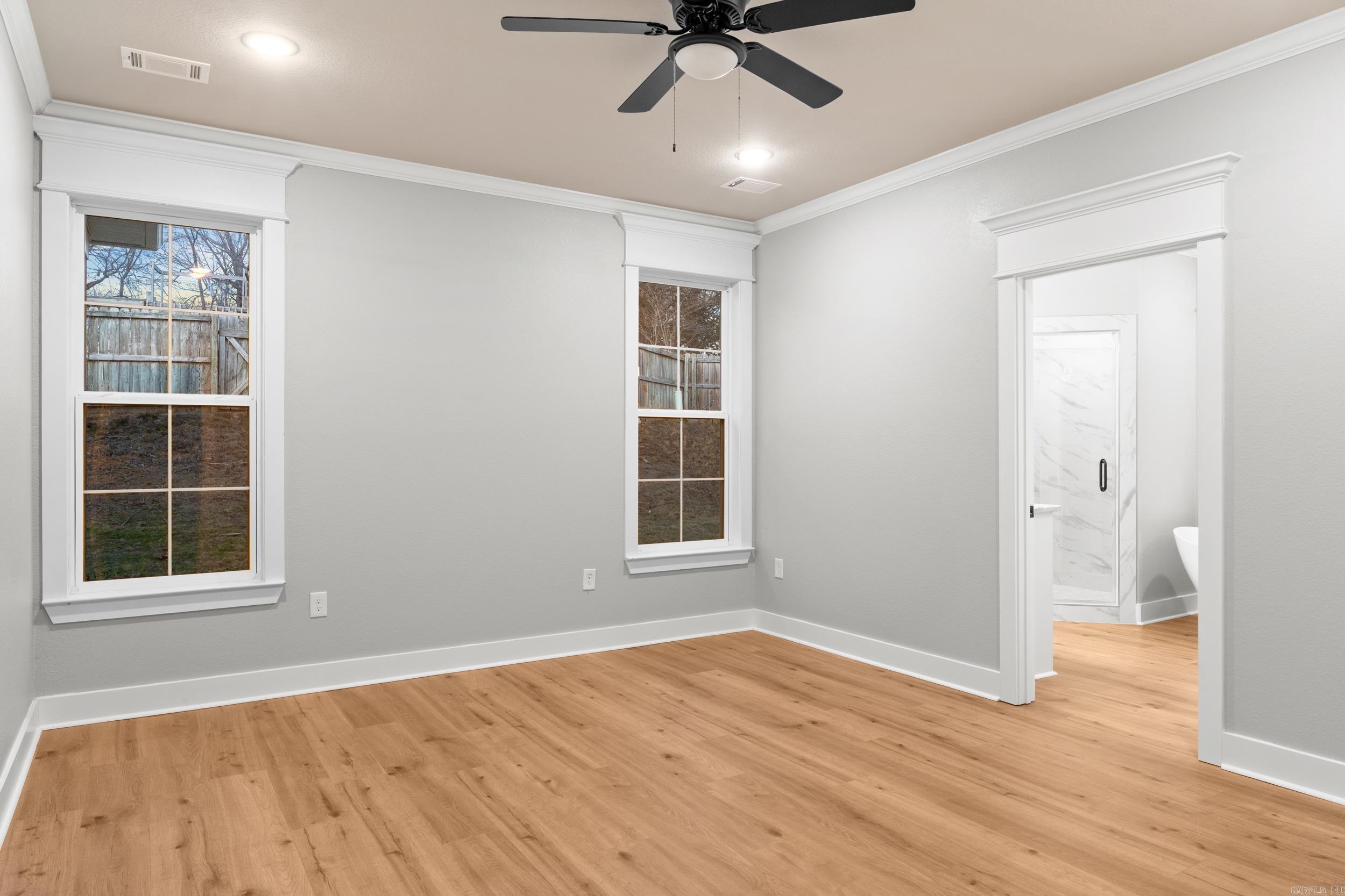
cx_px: 672
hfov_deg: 78.8
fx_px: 818
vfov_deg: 57.5
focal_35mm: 22
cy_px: 448
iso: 200
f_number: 9
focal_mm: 14.6
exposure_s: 1
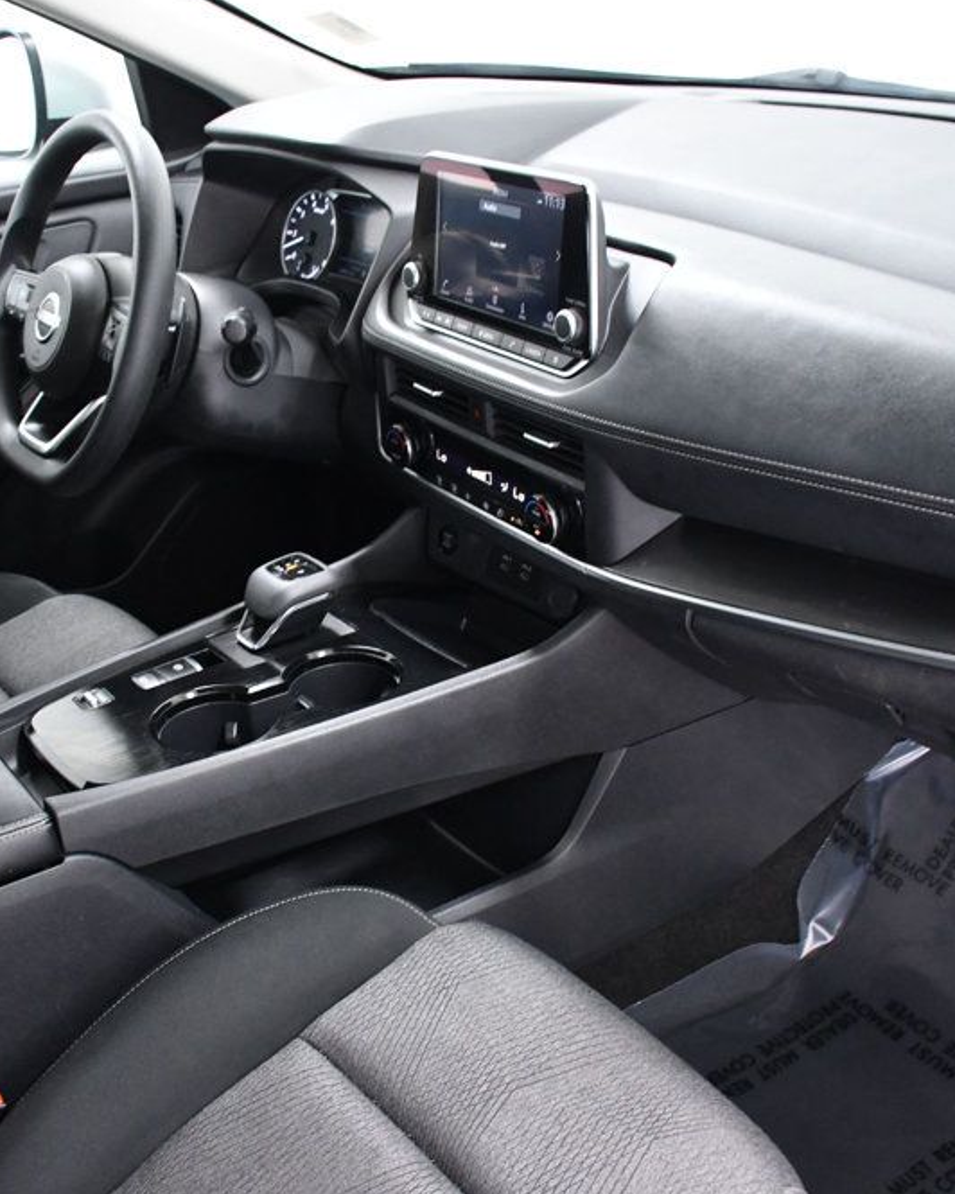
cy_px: 601
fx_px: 1378
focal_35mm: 39
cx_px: 388
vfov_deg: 46.8
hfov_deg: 38.1
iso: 2500
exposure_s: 1/100
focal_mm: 18
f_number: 5
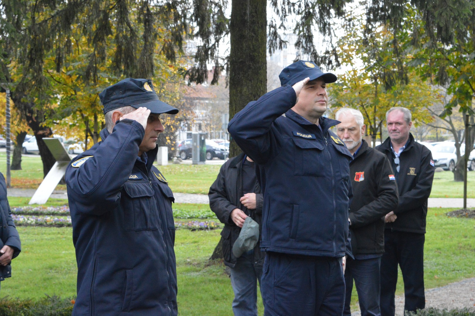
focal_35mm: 82
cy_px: 158
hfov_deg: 24.6
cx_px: 238
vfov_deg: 16.5
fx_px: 1088
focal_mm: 55
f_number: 10
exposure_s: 1/400
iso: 3200
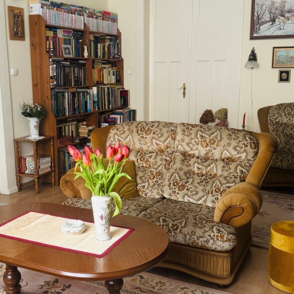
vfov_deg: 39.2
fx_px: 413
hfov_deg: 39.0
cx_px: 121
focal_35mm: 43
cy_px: 147
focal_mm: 6.76
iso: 400
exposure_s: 1/60
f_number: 1.78
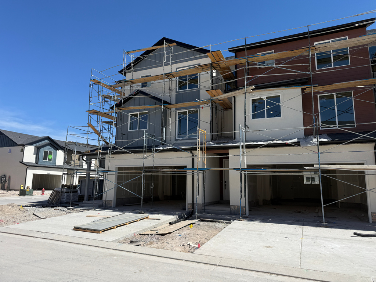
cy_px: 141
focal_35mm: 24
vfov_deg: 56.8
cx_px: 188
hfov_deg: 71.6
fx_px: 261
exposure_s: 1/4975
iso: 80
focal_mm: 6.76
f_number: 1.78
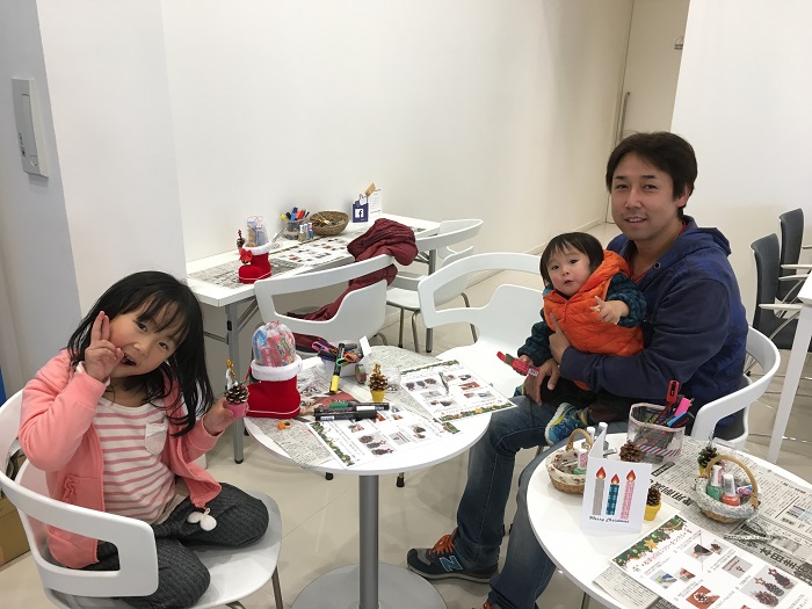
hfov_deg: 61.7
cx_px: 406
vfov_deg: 48.2
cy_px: 304
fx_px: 680
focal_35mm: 29
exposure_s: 1/30
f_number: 2.2
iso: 40
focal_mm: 4.15
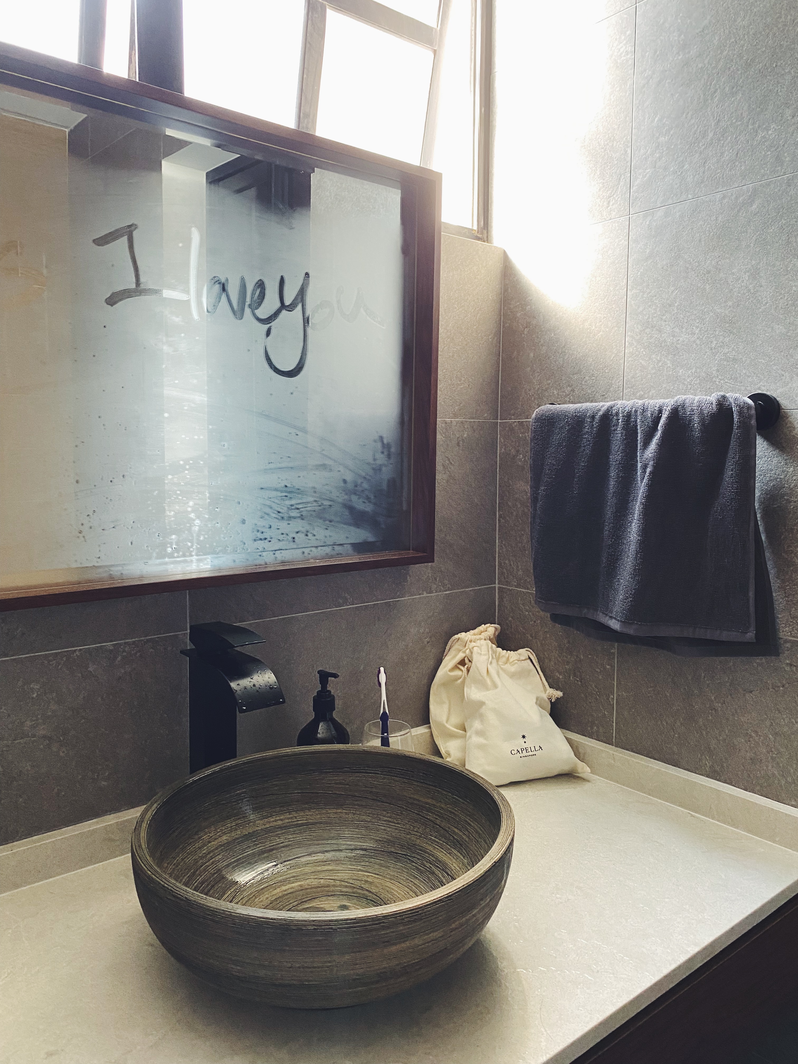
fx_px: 799
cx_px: 399
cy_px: 532
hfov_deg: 53.1
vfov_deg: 67.3
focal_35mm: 26
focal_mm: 4.25
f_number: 1.8
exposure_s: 1/60
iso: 200
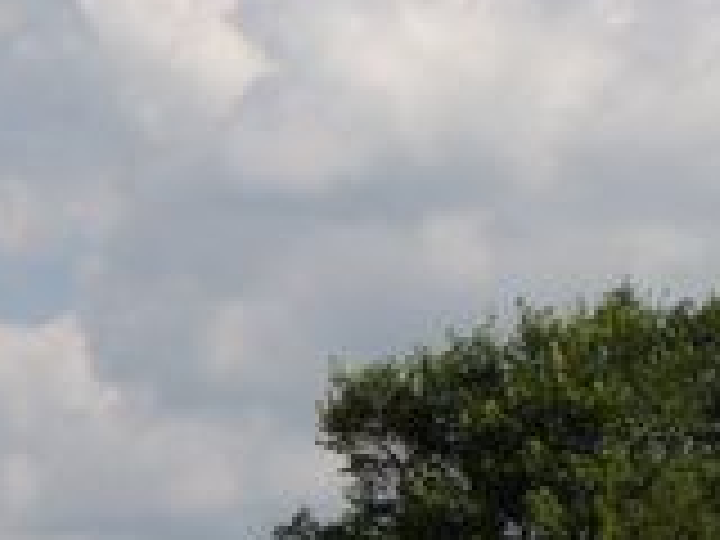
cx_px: -376
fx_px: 4701
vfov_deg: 6.5
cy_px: 729
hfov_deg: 8.6
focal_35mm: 226
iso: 80
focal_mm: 12.2
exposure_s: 1/250
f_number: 9.8
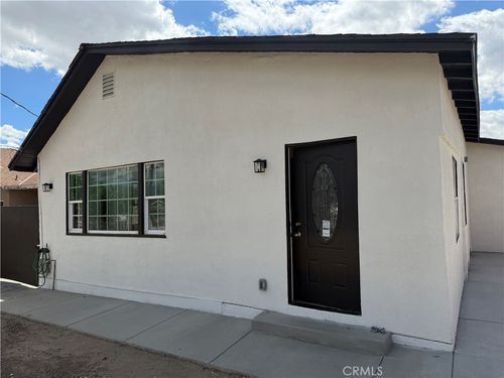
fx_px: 349
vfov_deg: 56.8
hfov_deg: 71.6
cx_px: 252
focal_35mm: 24
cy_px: 189
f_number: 1.78
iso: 125
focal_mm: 6.76
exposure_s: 1/8130
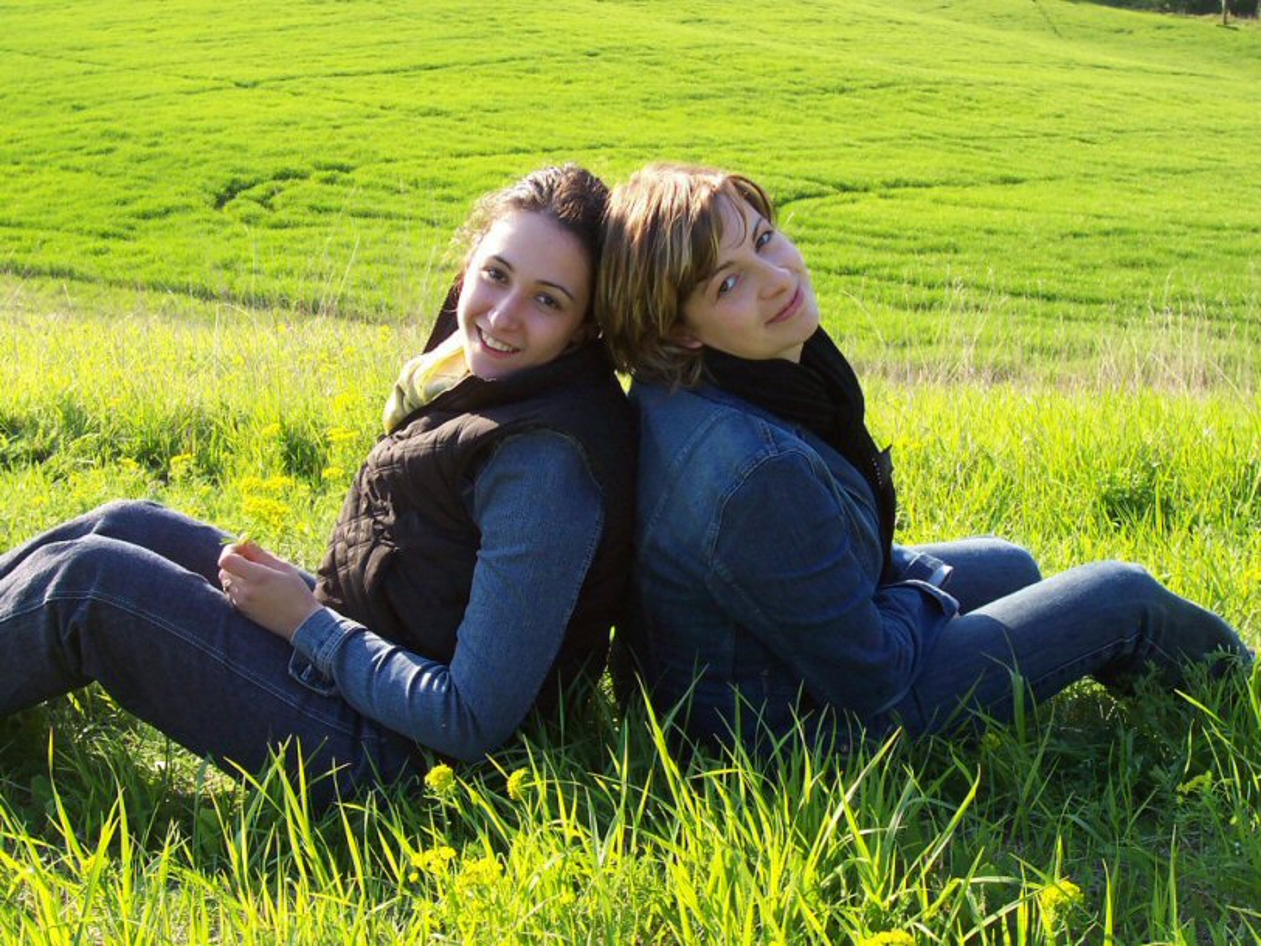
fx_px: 1676
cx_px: 630
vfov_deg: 31.5
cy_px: 473
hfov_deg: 41.2
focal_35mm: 46
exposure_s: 1/250
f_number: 3
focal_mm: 7
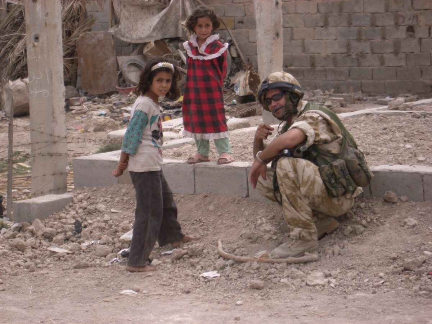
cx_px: 216
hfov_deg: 18.7
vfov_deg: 14.1
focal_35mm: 105
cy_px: 162
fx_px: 1310
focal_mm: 17.4
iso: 80
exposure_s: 1/320
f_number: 4.8
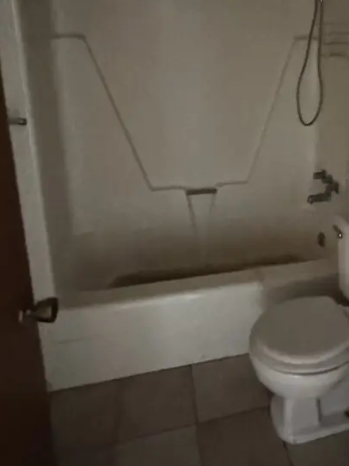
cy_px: 134
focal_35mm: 31
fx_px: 417
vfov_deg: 56.3
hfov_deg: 43.6
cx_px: 271
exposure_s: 1/30
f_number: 2.2
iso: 2500
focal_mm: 2.22
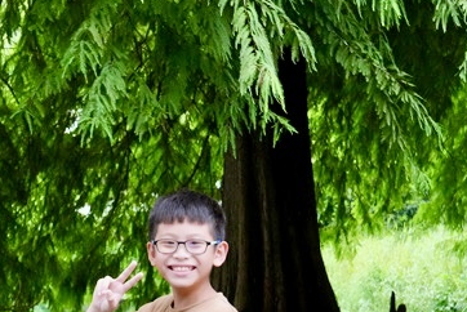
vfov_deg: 11.8
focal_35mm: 113
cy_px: 413
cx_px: 173
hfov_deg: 18.1
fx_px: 1467
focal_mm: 40
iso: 6400
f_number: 8
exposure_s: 1/800
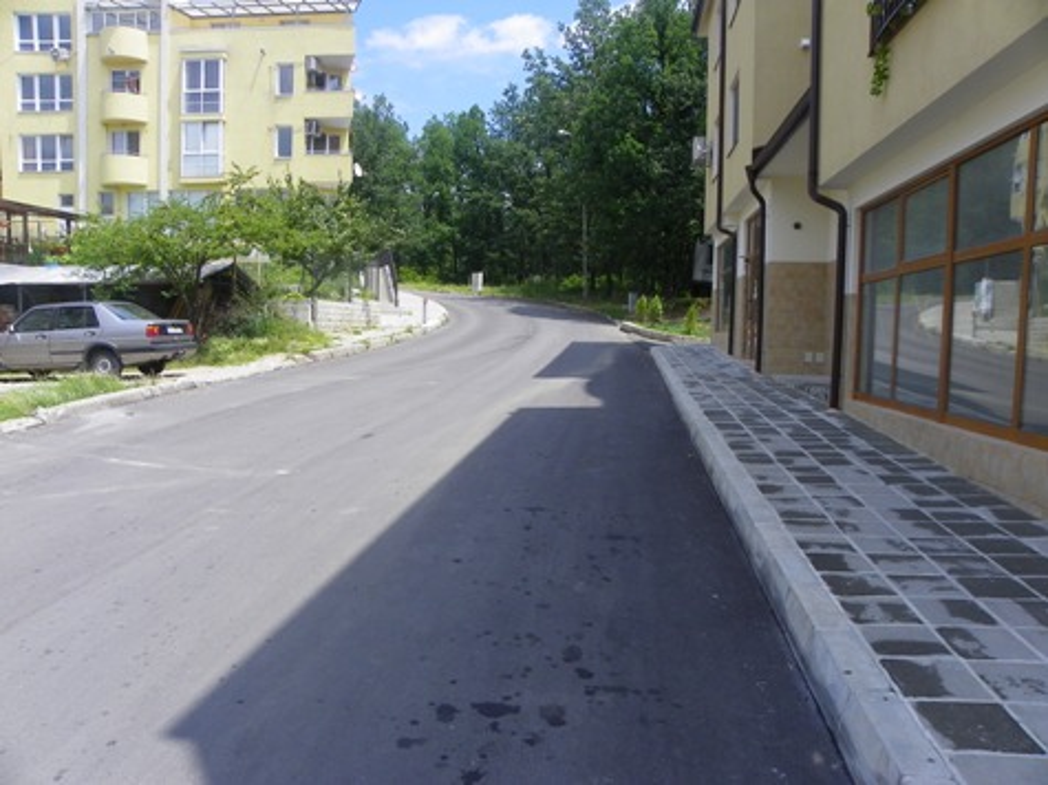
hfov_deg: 67.3
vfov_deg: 53.0
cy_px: 392
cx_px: 524
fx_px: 787
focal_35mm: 26
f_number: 5.6
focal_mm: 4.6
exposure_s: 1/250
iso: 64
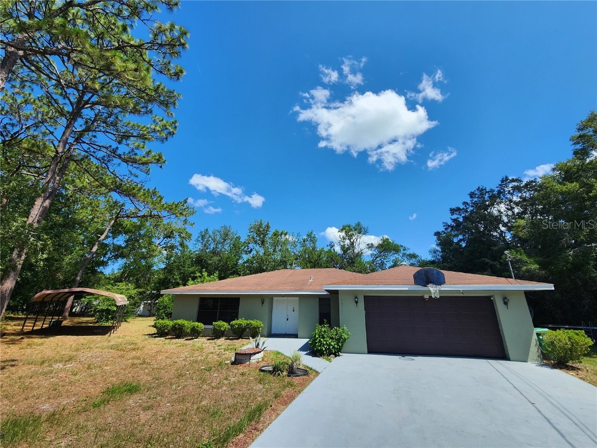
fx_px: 224
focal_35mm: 13
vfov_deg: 89.9
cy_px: 224
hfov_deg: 106.2
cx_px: 298
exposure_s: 1/1449
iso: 50
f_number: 2.2
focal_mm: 2.2
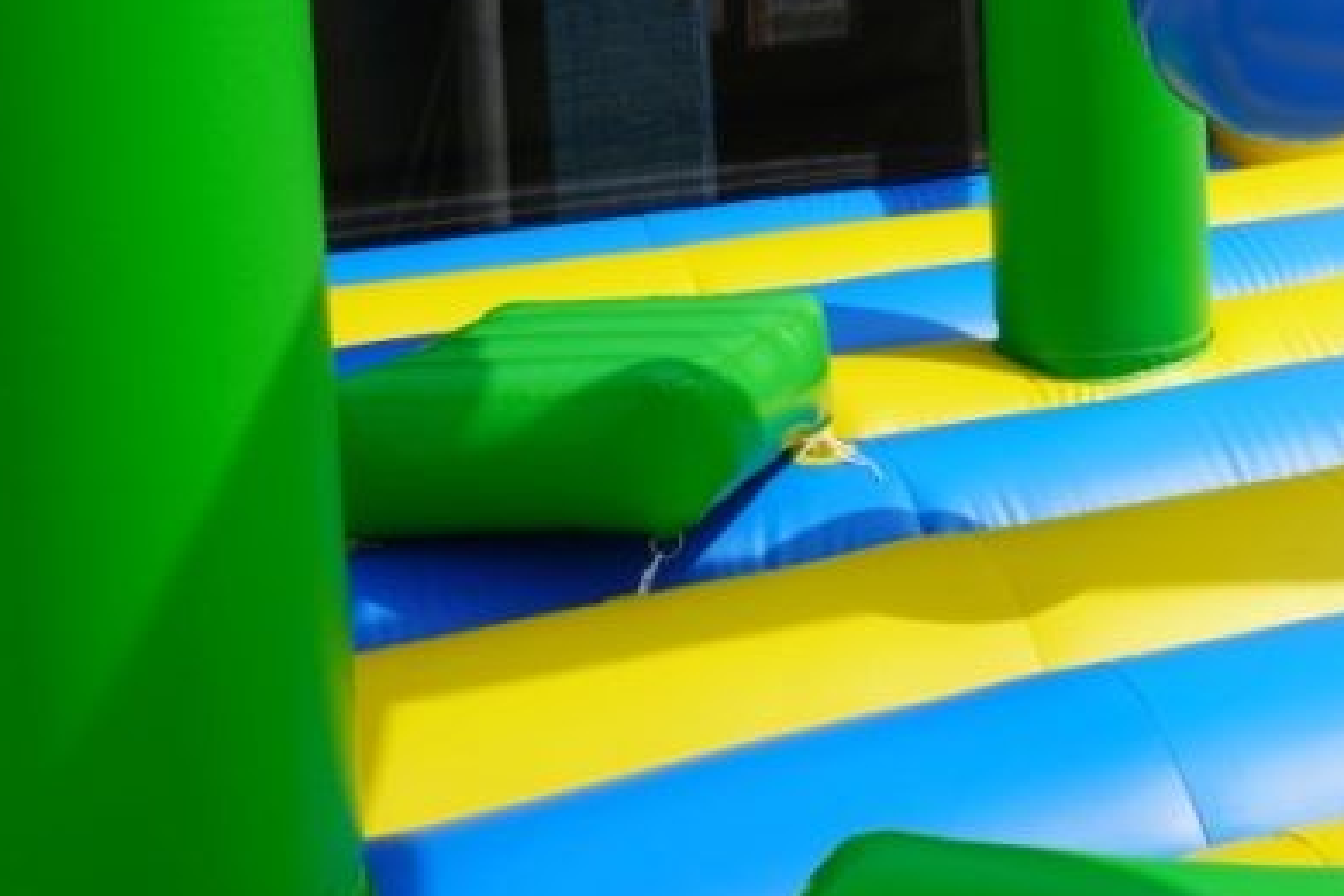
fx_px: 2352
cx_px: 1361
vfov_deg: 20.0
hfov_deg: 29.6
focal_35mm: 63
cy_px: -233
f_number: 10
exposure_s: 1/250
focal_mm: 16
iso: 100
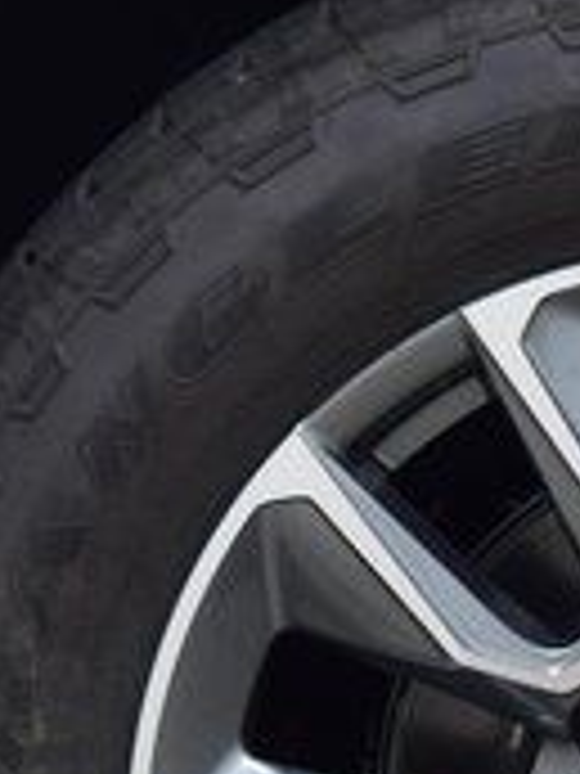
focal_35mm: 225
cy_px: 722
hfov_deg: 6.6
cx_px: 742
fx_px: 5027
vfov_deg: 8.8
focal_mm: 42
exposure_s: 1/15
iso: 800
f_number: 6.3
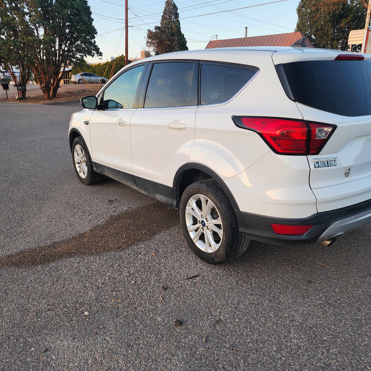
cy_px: 182
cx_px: 199
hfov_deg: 57.2
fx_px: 340
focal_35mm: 28
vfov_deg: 57.3
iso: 64
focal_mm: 6.4
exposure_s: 1/180
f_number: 1.8
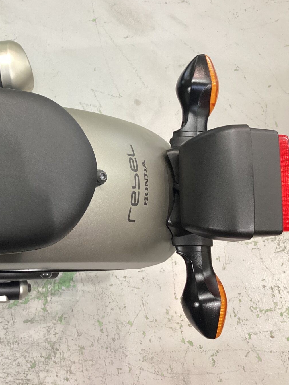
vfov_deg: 42.9
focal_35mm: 44
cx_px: 42
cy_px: 188
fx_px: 490
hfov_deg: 31.7
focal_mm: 3.3
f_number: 2.4
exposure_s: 1/60
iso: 160
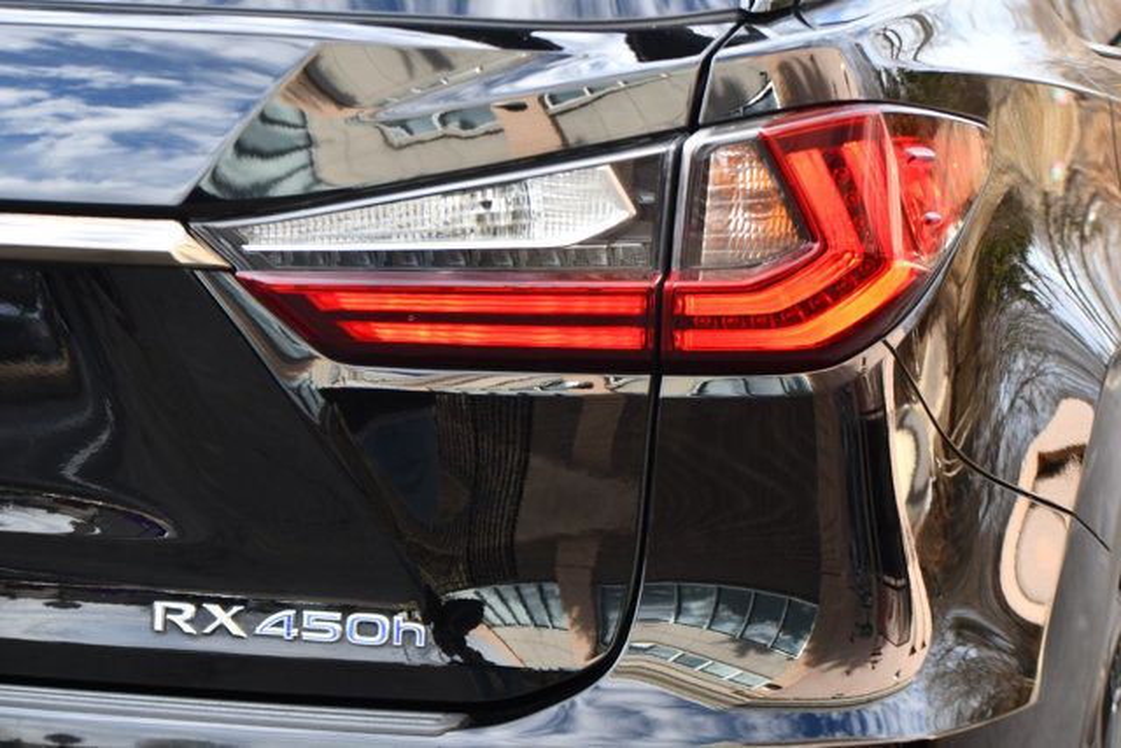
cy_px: 374
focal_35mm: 120
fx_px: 3737
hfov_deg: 17.1
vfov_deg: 11.4
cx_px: 560
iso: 400
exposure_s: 1/250
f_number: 5.6
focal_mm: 80
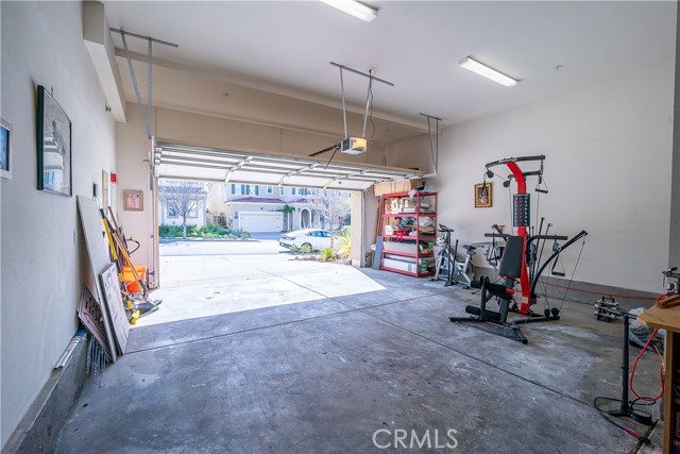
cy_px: 227
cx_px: 340
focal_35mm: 15
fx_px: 283
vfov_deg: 77.4
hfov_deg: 100.4
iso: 200
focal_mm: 15
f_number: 8
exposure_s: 1/320
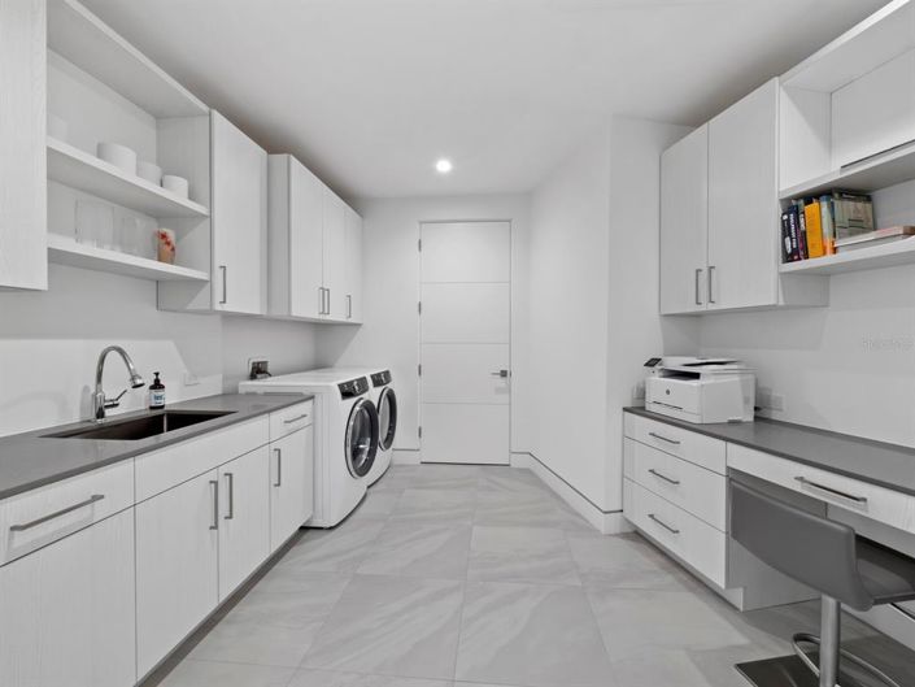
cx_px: 458
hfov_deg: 102.1
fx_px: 370
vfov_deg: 85.7
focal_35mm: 14
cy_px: 344
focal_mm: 7
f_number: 10
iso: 250
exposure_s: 1
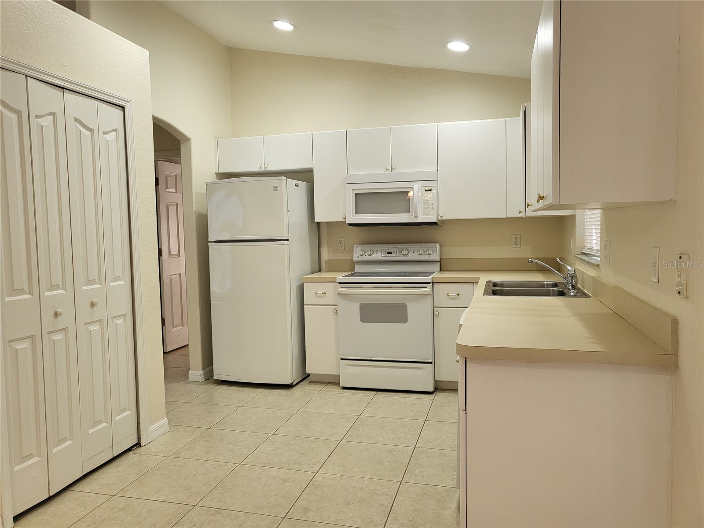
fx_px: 529
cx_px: 352
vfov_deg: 53.1
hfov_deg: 67.3
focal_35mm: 26
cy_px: 264
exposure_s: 1/120
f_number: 1.8
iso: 200
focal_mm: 4.25
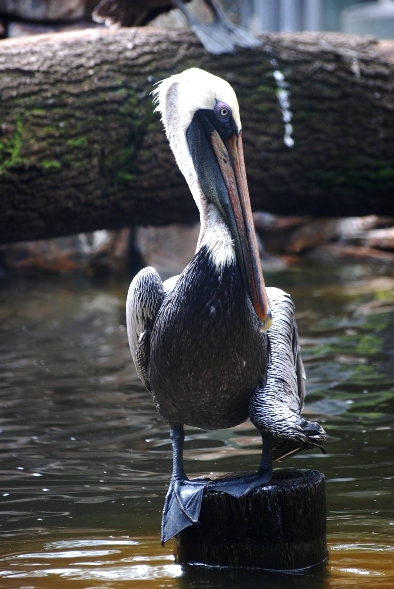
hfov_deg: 5.4
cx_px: 197
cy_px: 294
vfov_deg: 8.1
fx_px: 4174
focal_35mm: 255
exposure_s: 1/160
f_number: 4.8
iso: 400
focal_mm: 170
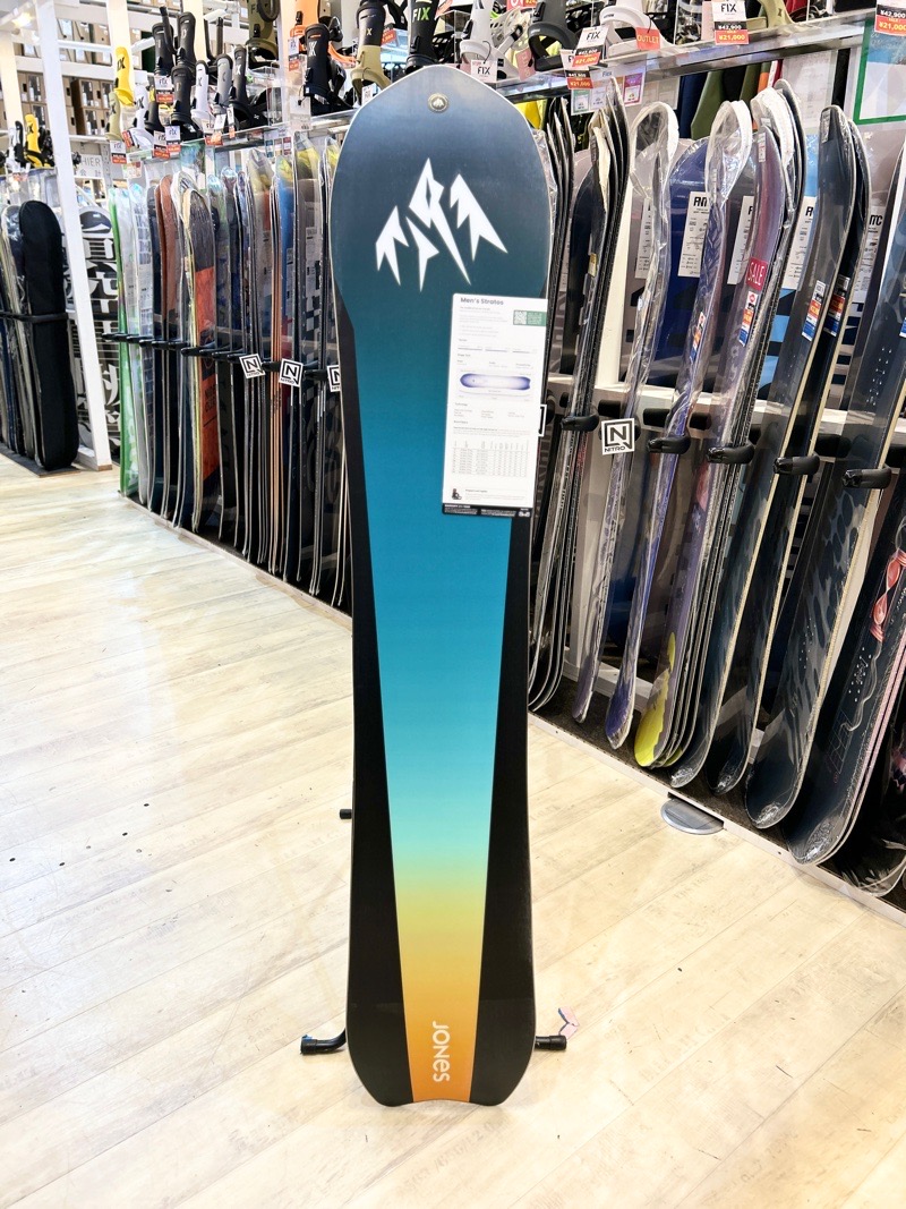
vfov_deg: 67.3
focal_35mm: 26
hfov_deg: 53.1
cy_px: 604
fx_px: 908
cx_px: 453
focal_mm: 5.7
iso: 100
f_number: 1.5
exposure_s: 1/50
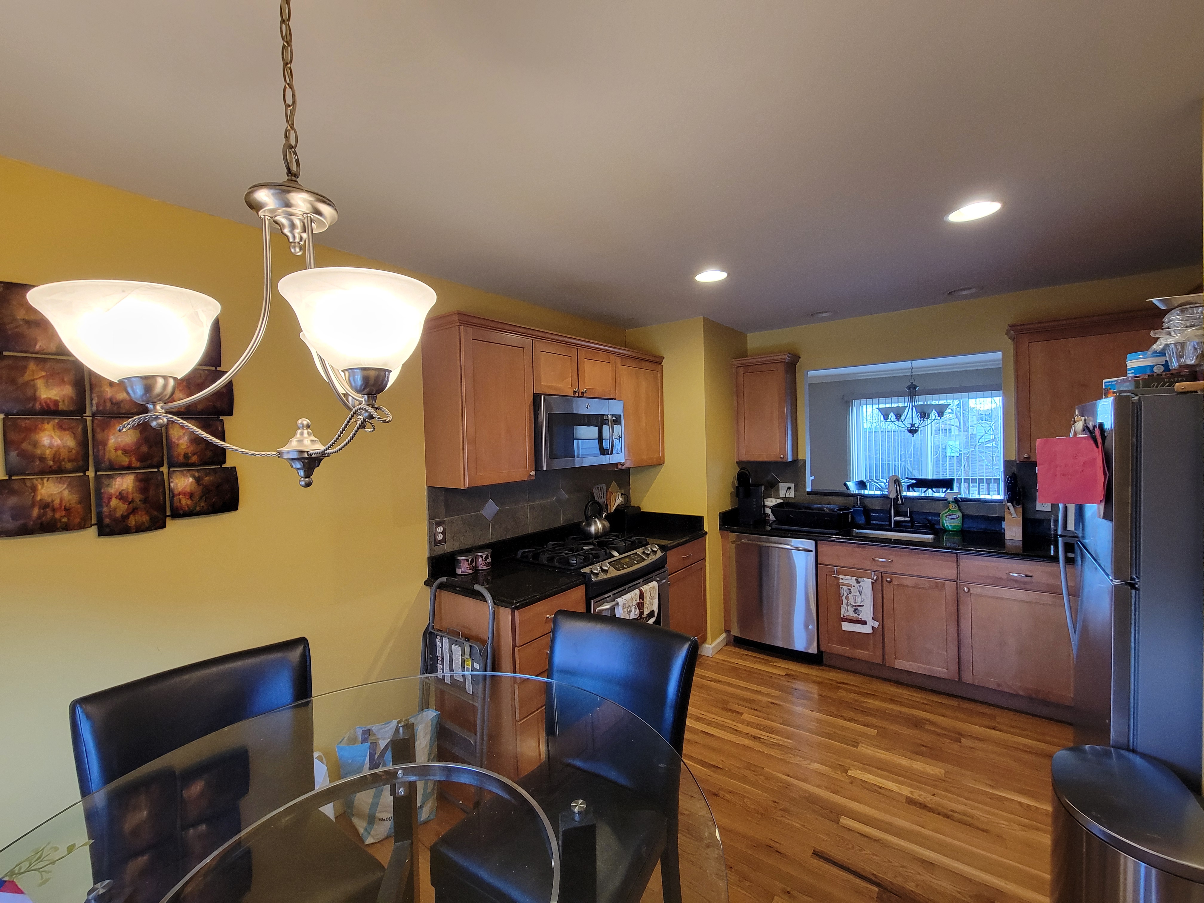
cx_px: 602
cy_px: 452
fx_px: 452
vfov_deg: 89.9
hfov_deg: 106.2
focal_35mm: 13
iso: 200
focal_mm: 2.2
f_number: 2.2
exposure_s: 1/60
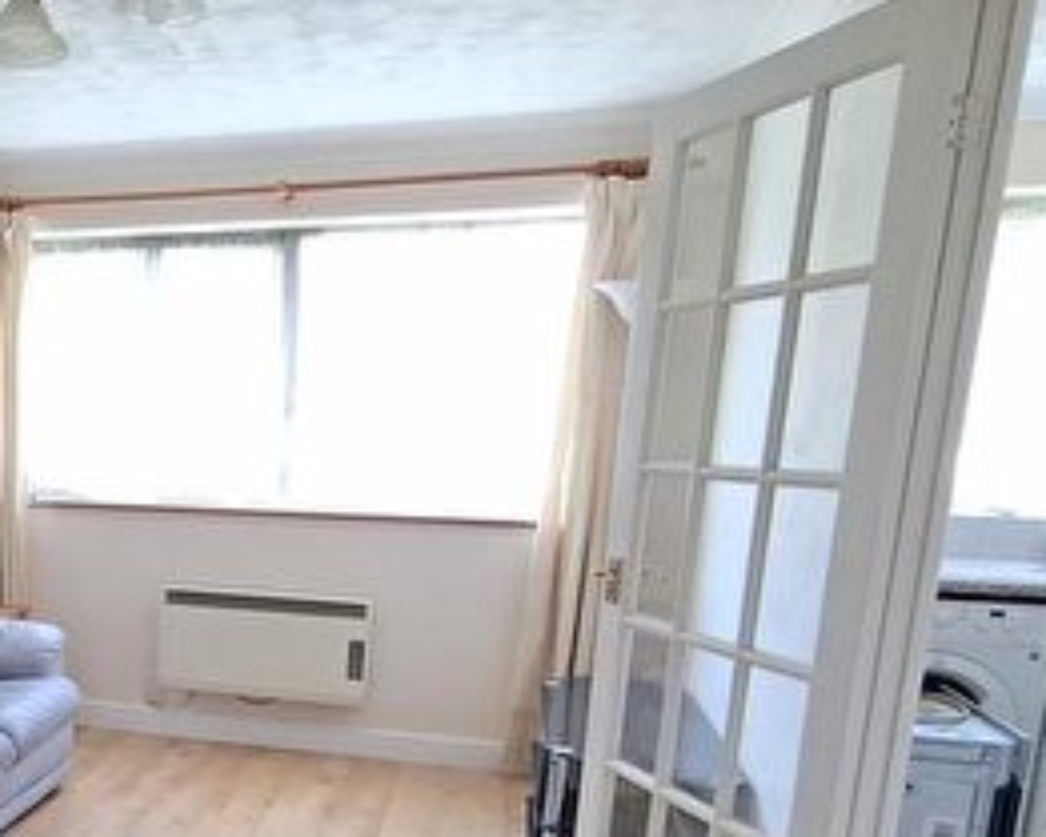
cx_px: 116
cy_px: 659
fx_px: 1053
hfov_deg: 47.7
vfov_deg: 41.7
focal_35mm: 34
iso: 100
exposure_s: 1/50
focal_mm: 1.74
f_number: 2.2
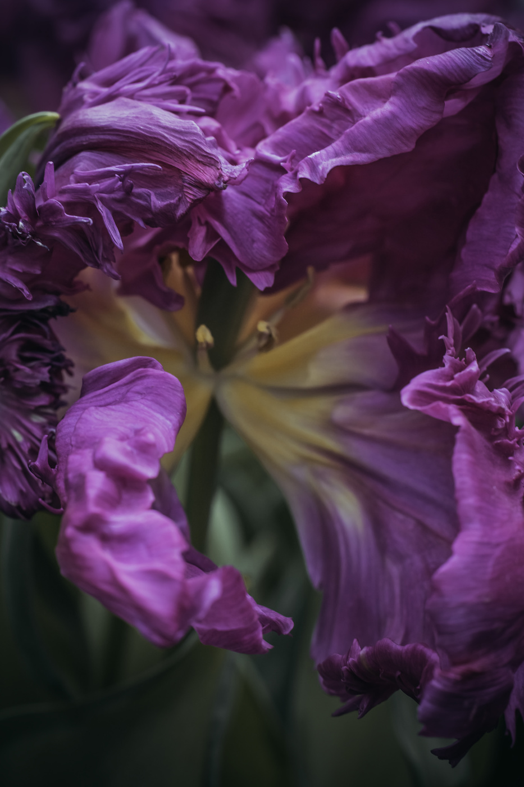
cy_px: 394
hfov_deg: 18.2
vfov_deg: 27.0
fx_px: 1638
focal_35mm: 75
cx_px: 262
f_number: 4
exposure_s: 1/60
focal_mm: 50
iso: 100
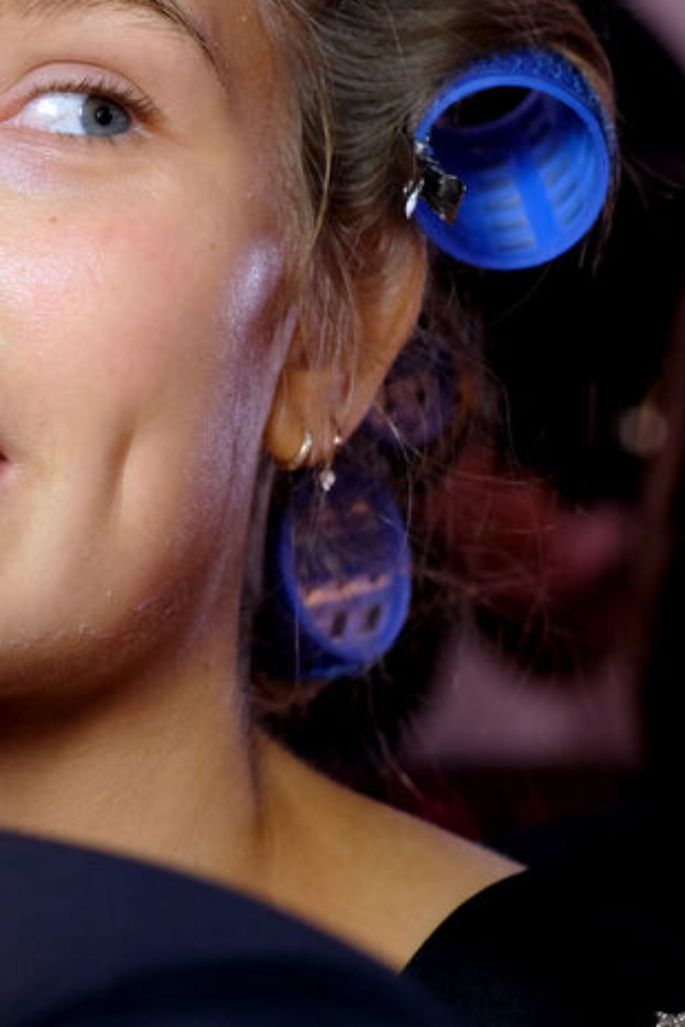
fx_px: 5109
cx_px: -13
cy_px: 250
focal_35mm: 179
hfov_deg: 7.6
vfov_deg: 11.5
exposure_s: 1/250
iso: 1000
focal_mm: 56
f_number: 4
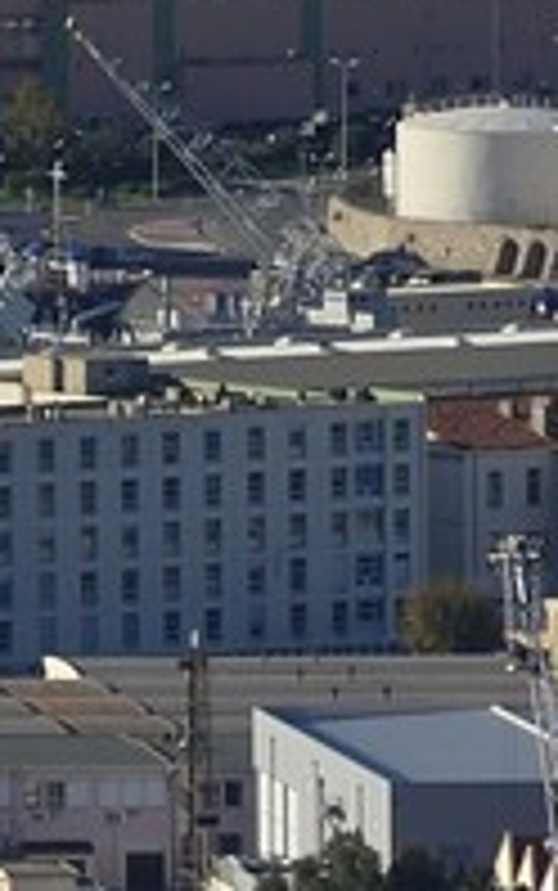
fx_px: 38000
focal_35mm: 1564
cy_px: -292
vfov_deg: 1.3
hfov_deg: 0.8
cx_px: -2286
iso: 200
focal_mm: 190
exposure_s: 1/500
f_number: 10
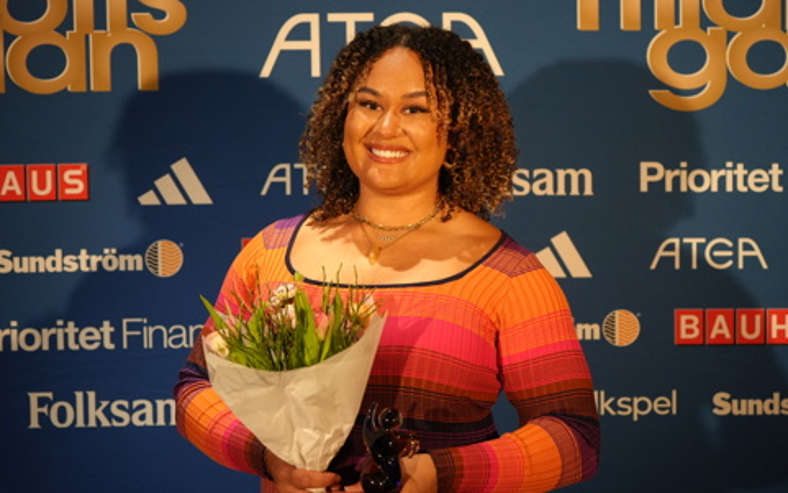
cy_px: 263
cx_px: 392
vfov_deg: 17.6
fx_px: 1590
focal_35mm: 74
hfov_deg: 27.8
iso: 2500
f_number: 4
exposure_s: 1/160
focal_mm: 70
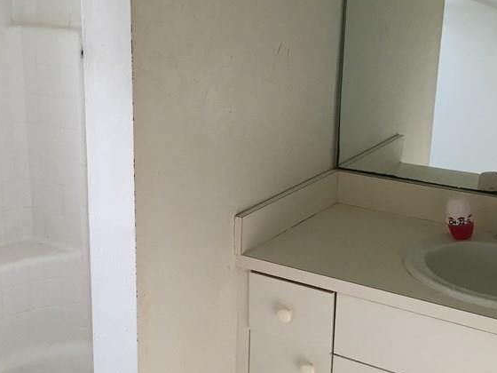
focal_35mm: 53
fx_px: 761
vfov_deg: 27.5
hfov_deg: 36.1
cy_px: 177
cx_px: 208
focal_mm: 4.15
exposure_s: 1/30
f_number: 2.2
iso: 32
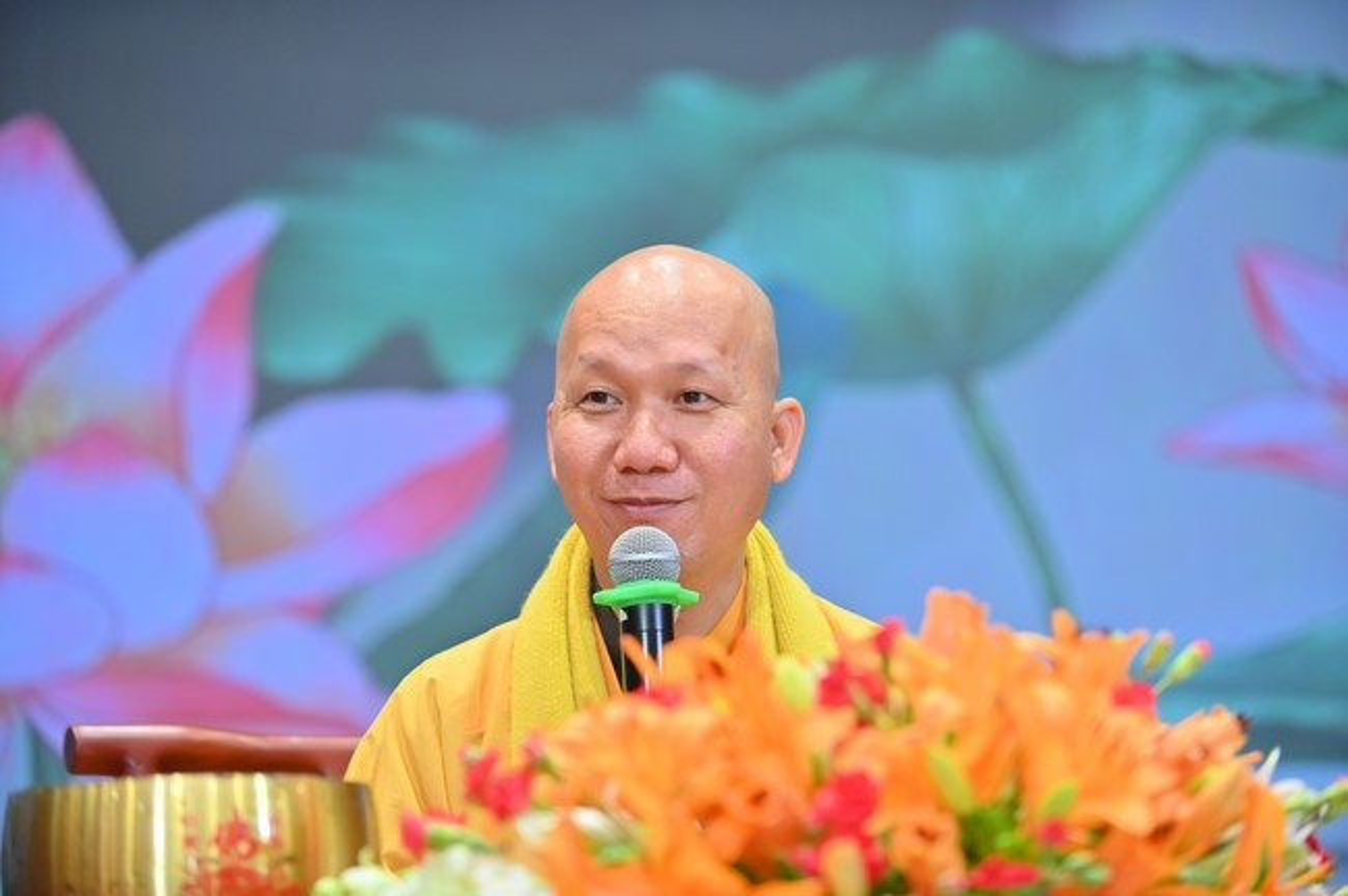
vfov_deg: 11.4
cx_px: 674
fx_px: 4489
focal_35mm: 120
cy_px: 448
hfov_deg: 17.1
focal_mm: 120
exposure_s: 1/200
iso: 1250
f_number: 2.8
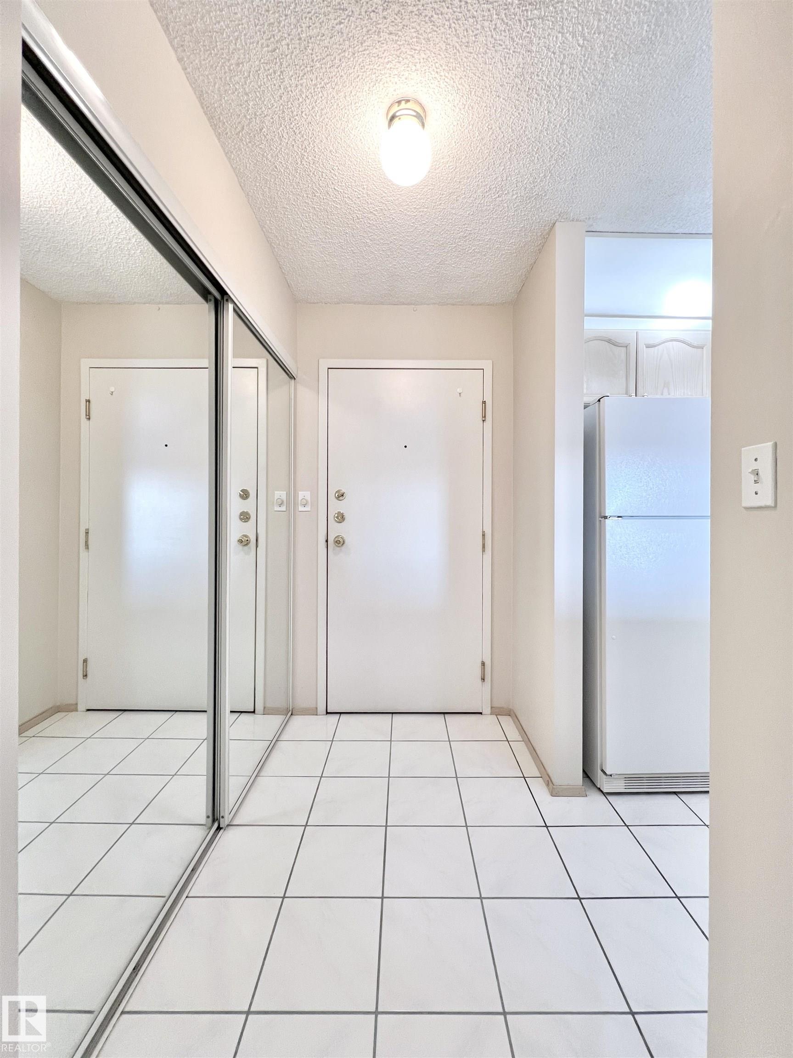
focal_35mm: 13
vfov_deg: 106.2
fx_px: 397
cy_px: 529
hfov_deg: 89.9
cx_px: 396
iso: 160
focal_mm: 1.57
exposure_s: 1/60
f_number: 1.8
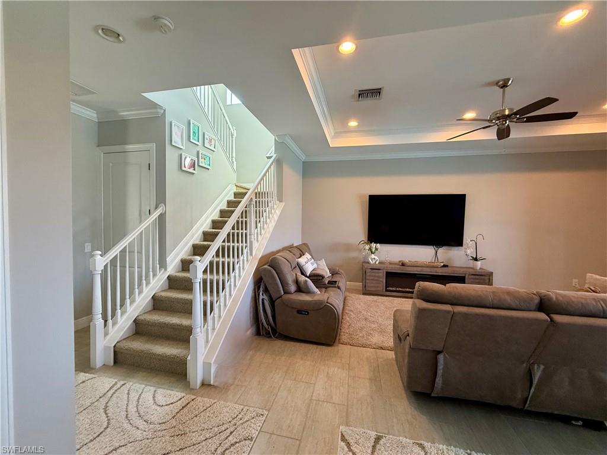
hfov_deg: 102.1
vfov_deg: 85.7
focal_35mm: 14
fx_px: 245
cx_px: 304
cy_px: 228
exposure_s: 1/120
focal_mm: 2.22
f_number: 2.2
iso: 320
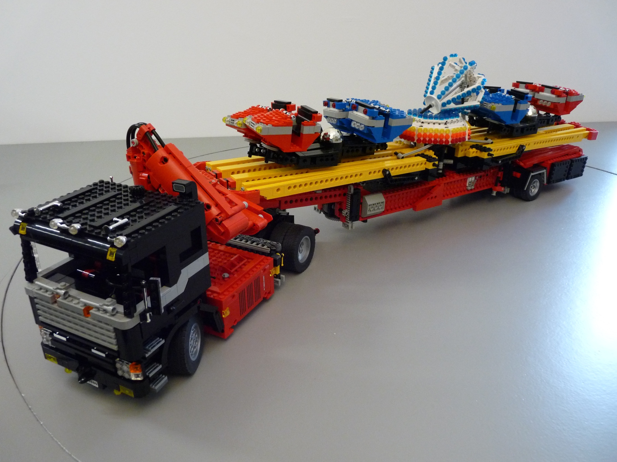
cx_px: 308
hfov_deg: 61.7
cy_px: 231
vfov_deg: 48.2
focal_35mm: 29
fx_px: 517
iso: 400
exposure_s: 1/60
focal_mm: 5.2
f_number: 2.8
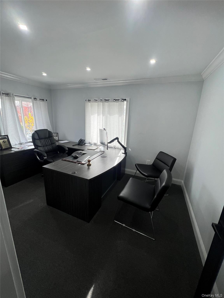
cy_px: 149
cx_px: 112
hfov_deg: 89.9
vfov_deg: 106.2
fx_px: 112
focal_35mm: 13
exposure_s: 1/120
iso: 50
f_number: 1.8
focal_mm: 1.57
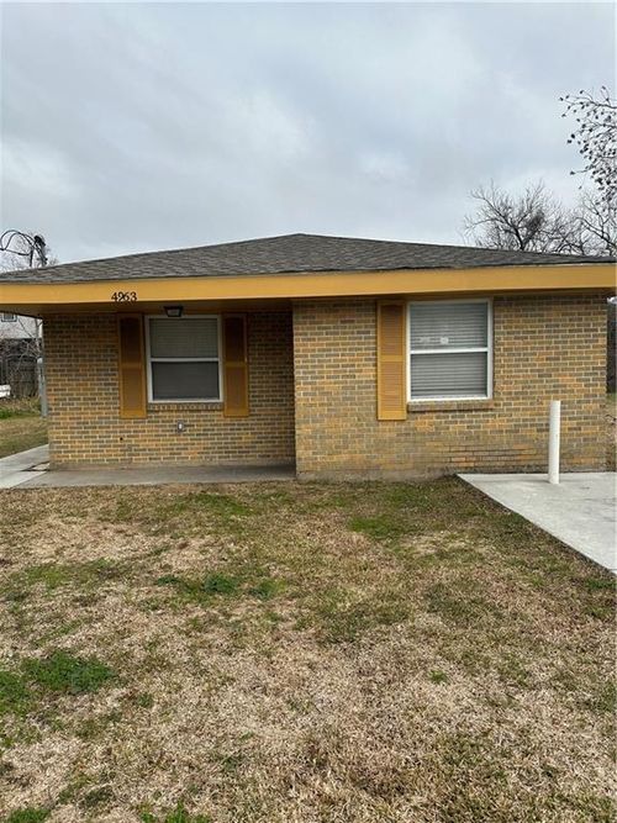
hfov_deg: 56.8
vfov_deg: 71.6
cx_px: 308
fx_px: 571
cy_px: 412
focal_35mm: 24
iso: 80
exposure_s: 1/3861
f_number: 1.78
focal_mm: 6.86
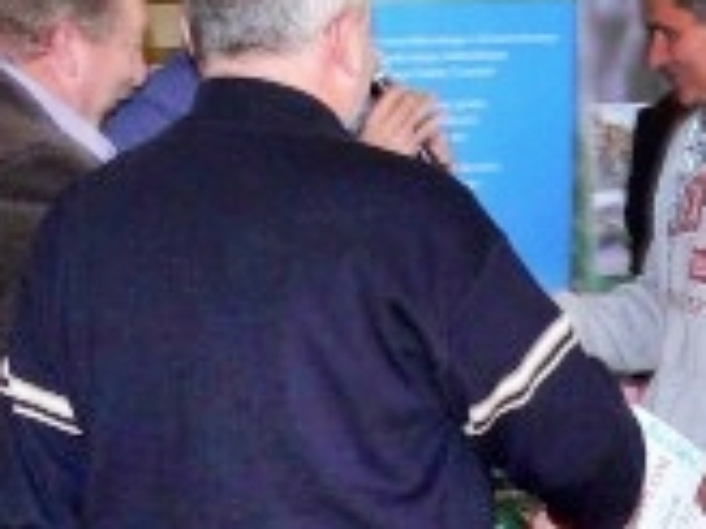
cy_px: 675
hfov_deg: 13.8
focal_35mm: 135
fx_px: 2753
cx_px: 1007
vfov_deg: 10.7
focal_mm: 7.9
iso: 200
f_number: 2.8
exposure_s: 1/30
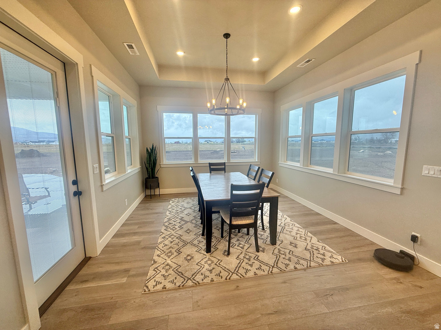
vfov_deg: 85.7
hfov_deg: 102.1
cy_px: 165
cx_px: 220
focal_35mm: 14
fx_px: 178
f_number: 2.2
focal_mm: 2.22
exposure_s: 1/198
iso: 64
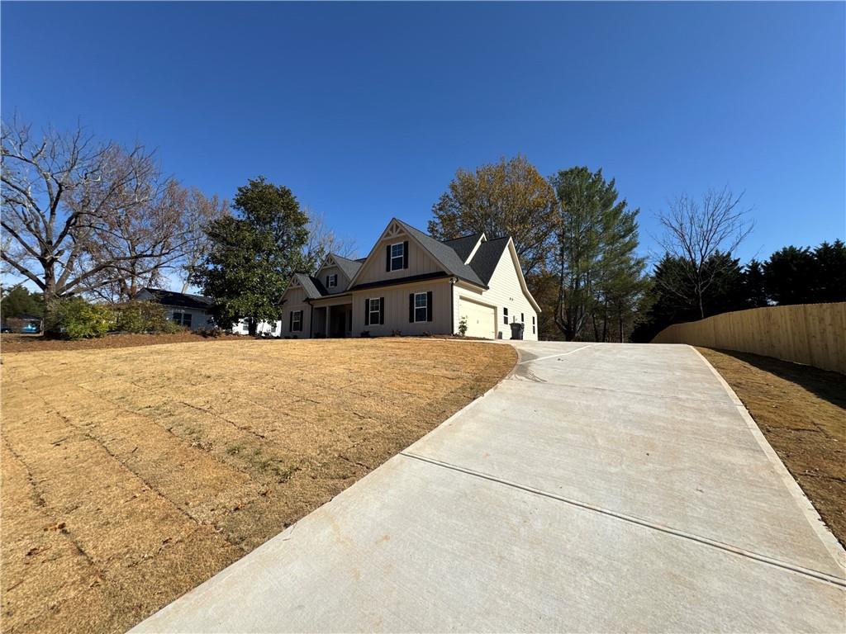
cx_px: 423
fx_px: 342
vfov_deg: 85.7
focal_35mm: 14
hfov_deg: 102.1
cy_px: 317
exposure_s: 1/2342
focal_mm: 2.22
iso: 50
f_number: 2.2
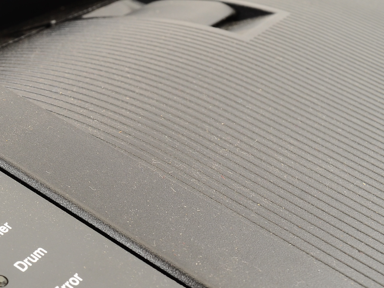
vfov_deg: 23.3
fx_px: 688
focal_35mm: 62
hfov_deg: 28.7
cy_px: 229
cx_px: -22
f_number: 10
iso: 320
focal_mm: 20
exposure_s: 1/60
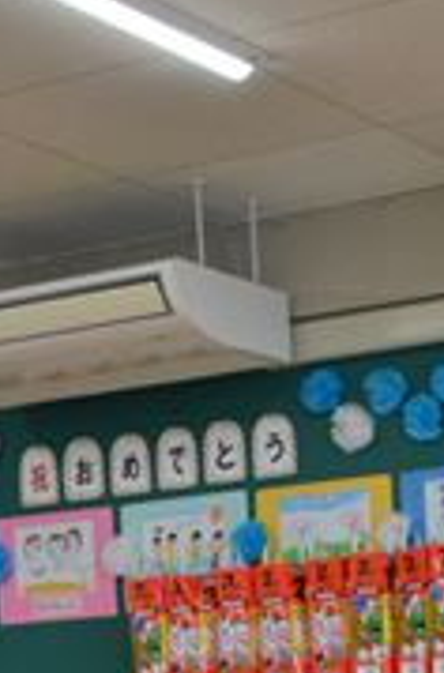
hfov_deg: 12.3
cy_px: 861
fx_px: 2032
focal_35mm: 109
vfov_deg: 17.7
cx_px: 438
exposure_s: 1/250
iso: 3200
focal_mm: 26
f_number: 7.1
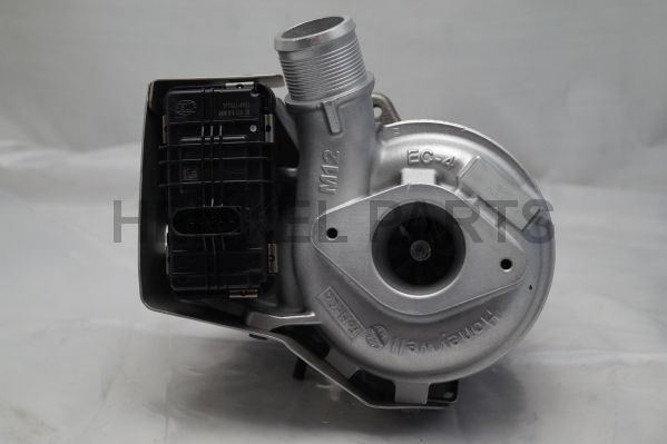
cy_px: 222
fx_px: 1111
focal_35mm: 60
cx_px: 334
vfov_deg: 22.6
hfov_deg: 33.4
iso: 1000
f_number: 5.6
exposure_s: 1/160
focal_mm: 40
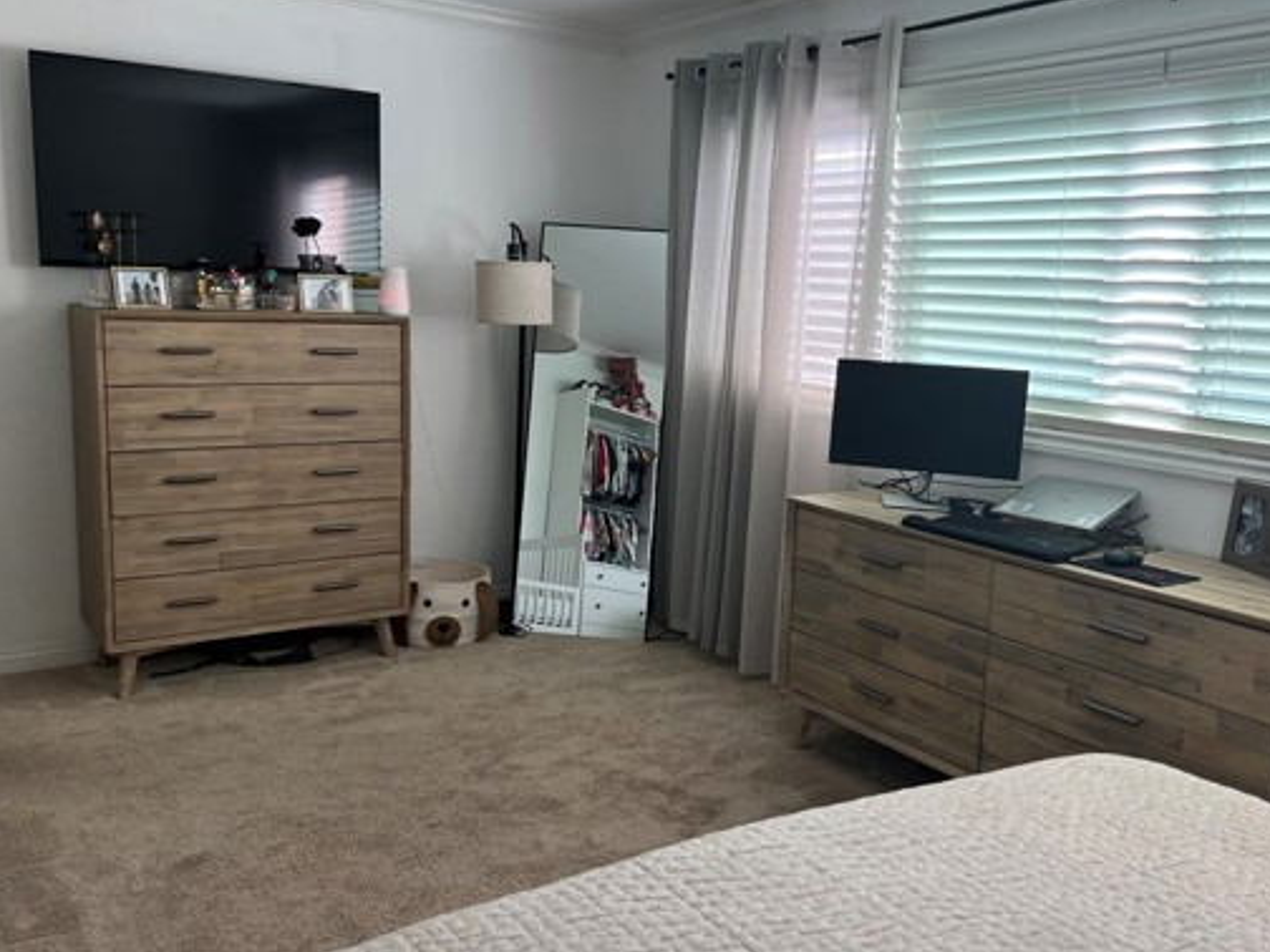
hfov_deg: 55.3
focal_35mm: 33
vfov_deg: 42.9
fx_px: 1211
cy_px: 471
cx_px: 680
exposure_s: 1/188
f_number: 1.5
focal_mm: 5.7
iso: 40
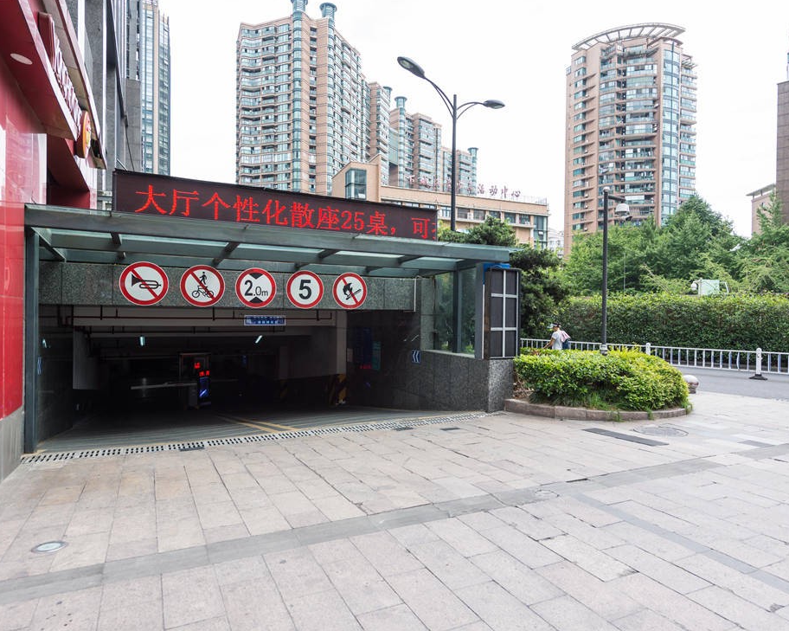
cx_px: 393
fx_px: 514
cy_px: 319
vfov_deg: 63.1
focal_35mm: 22
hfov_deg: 75.1
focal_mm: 19
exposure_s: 1/160
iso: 100
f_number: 5
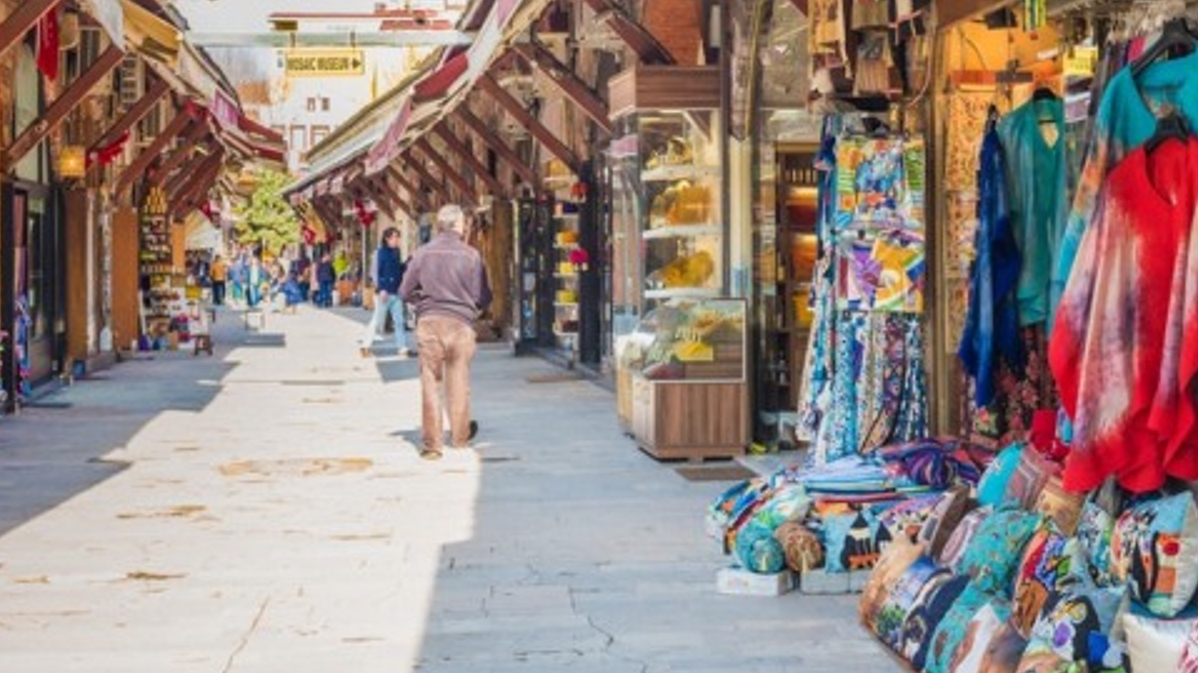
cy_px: 225
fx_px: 2445
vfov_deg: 15.6
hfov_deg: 27.2
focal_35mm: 77
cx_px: 890
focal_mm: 44
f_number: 6.3
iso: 100
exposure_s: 1/50
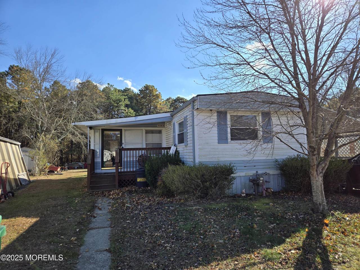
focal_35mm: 23
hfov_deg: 73.9
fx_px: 239
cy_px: 135
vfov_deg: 58.9
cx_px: 180
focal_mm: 5.4
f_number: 1.8
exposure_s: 1/1414
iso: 25
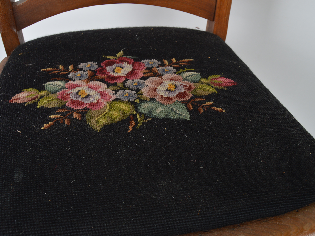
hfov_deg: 51.3
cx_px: 152
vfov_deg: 39.7
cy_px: 118
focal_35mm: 36
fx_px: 328
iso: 100
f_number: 5.6
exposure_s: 1/80
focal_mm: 22
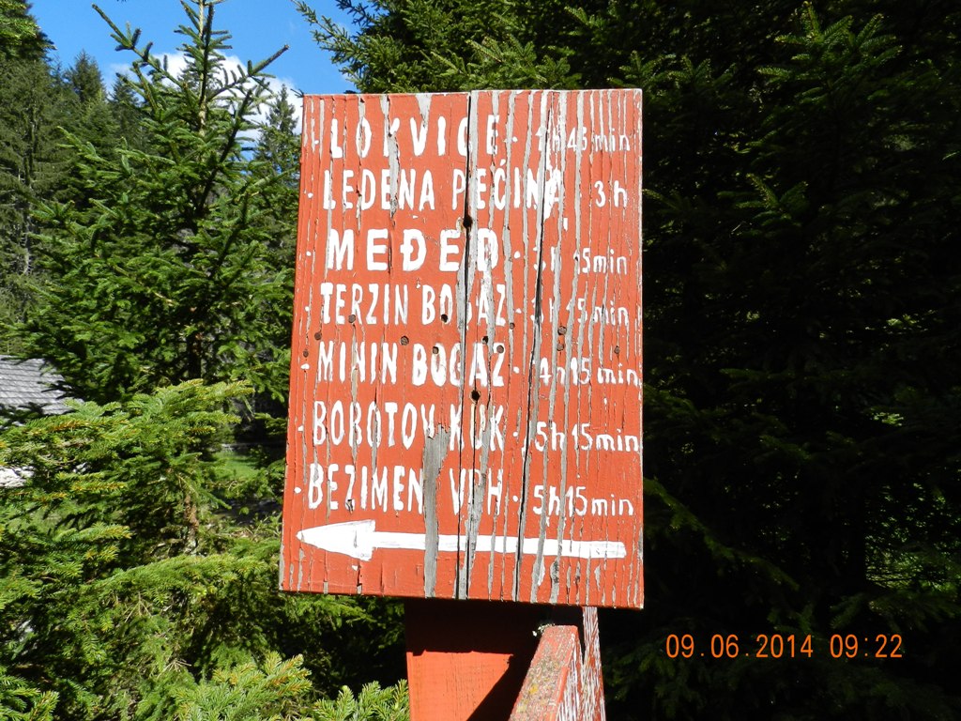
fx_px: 639
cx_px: 480
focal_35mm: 23
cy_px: 360
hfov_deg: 73.9
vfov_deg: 58.9
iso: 160
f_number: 4
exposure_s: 1/640
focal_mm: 4
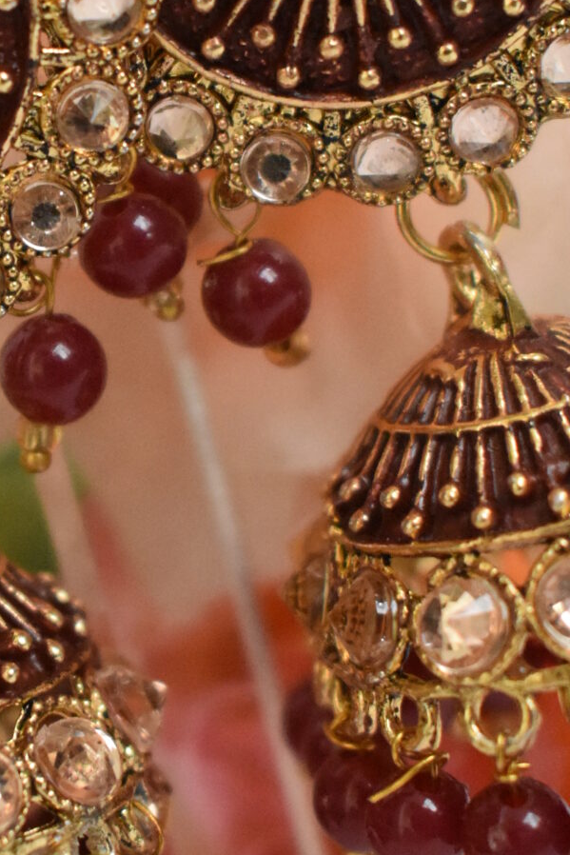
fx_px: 2740
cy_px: 261
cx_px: 118
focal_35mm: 115
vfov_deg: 17.7
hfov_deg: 11.8
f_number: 4
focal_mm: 27
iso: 3600
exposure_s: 1/125
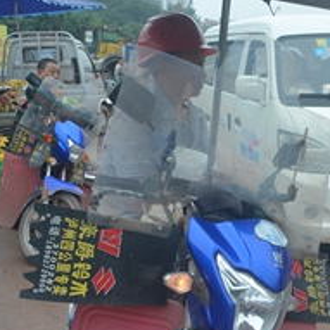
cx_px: 266
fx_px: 647
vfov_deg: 28.6
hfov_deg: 28.0
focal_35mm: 60
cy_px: 186
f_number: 4
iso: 450
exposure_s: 1/1000
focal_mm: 18
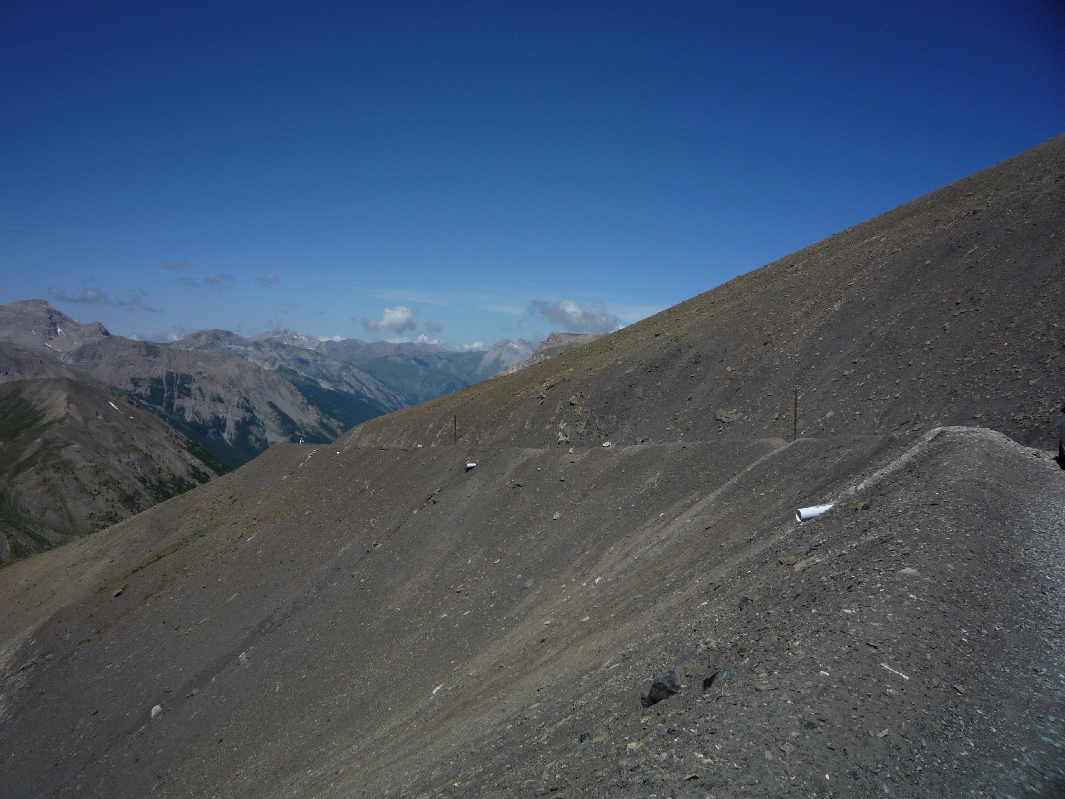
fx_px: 923
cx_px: 532
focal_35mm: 30
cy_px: 400
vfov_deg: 46.8
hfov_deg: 60.0
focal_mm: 5.2
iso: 100
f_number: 5.6
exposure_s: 1/800
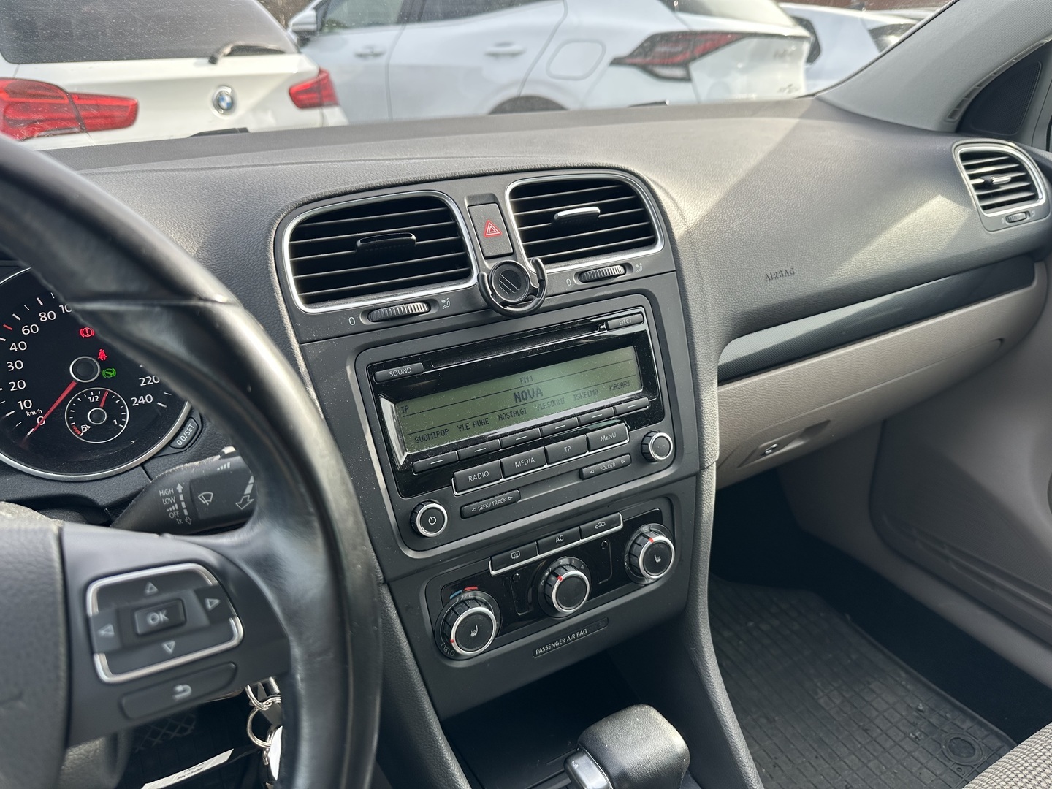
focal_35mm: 24
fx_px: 729
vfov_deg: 56.8
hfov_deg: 71.6
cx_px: 526
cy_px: 394
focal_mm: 6.86
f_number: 1.78
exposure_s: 1/347
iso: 80
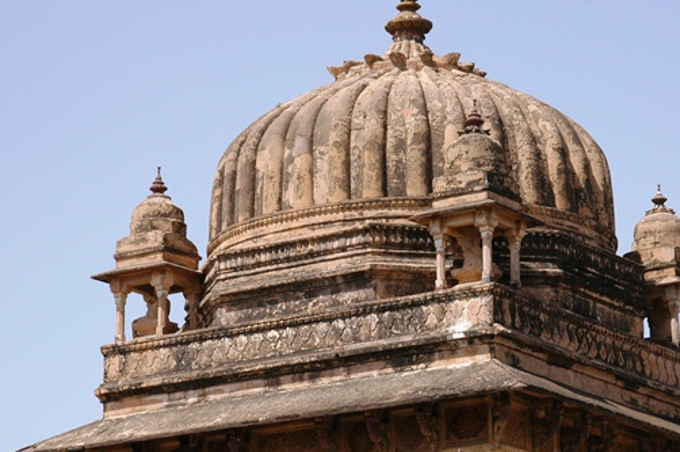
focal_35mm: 153
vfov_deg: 9.0
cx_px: 406
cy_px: 198
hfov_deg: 13.4
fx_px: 2888
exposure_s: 1/320
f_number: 11
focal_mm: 80
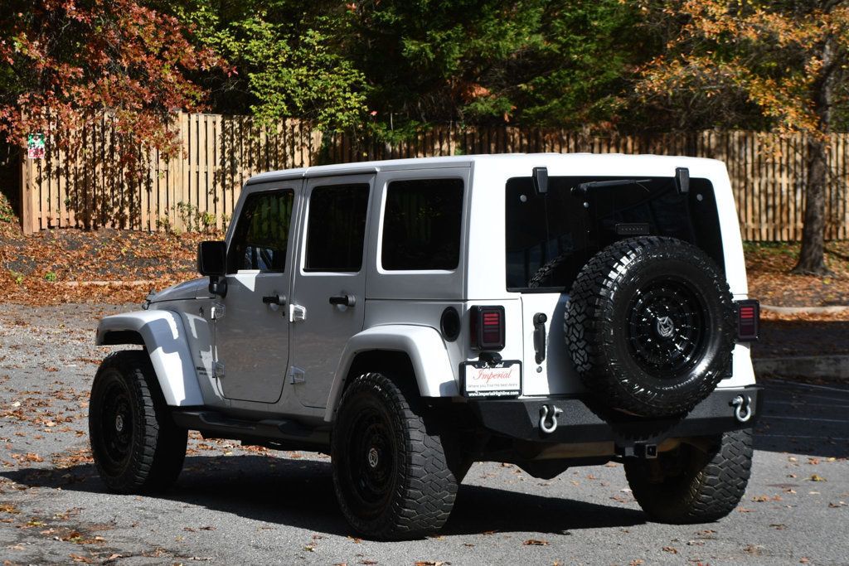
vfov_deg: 12.2
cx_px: 424
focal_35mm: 112
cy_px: 283
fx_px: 2642
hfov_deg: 18.3
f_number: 9
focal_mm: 75
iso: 100
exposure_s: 1/320
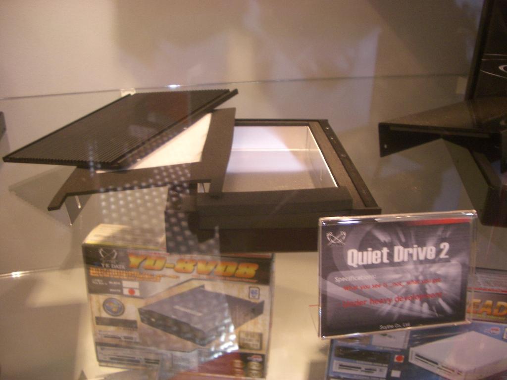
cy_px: 190
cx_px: 254
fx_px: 513
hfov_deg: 52.6
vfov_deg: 40.7
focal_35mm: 35
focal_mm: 5.8
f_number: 2.6
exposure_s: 1/15
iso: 100
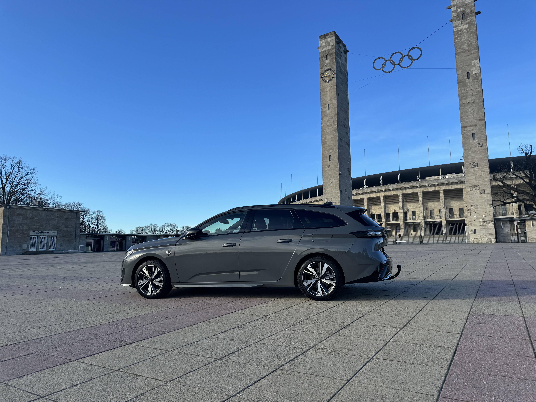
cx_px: 268
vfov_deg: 56.8
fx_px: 372
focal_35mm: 24
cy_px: 201
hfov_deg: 71.6
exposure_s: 1/2041
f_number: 1.78
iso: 80
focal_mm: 6.86
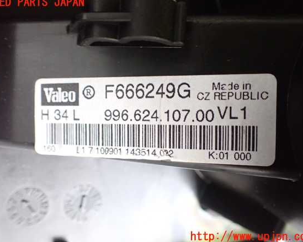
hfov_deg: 55.7
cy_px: 120
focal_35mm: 32
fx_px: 287
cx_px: 150
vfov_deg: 45.8
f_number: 2.3
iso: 1000
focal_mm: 5.4
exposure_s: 1/30
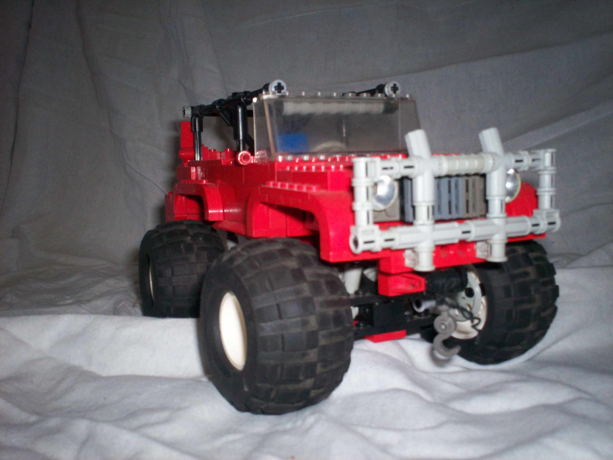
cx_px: 306
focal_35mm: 36
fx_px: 638
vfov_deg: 39.7
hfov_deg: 51.4
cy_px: 230
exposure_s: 1/60
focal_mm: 6
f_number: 4.5
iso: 140
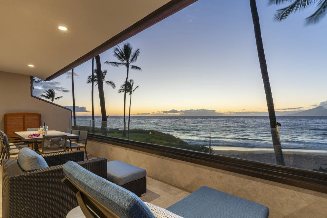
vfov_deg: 70.5
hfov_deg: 93.3
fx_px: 154
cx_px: 164
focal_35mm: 17
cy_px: 109
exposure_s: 1/2.5
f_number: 8
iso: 100
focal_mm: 17
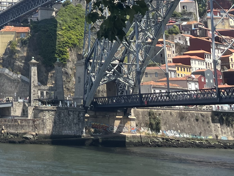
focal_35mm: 87
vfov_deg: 16.2
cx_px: -61
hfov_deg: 20.7
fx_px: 588
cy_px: -47
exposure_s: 1/2825
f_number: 1.6
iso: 50
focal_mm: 5.1
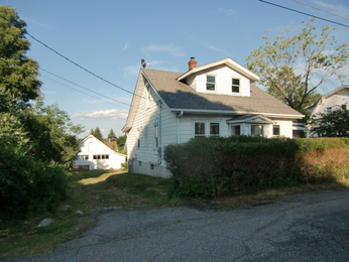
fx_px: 242
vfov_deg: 56.9
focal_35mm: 24
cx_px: 174
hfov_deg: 71.6
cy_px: 131
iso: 64
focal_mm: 4.3
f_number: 3.2
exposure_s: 1/640
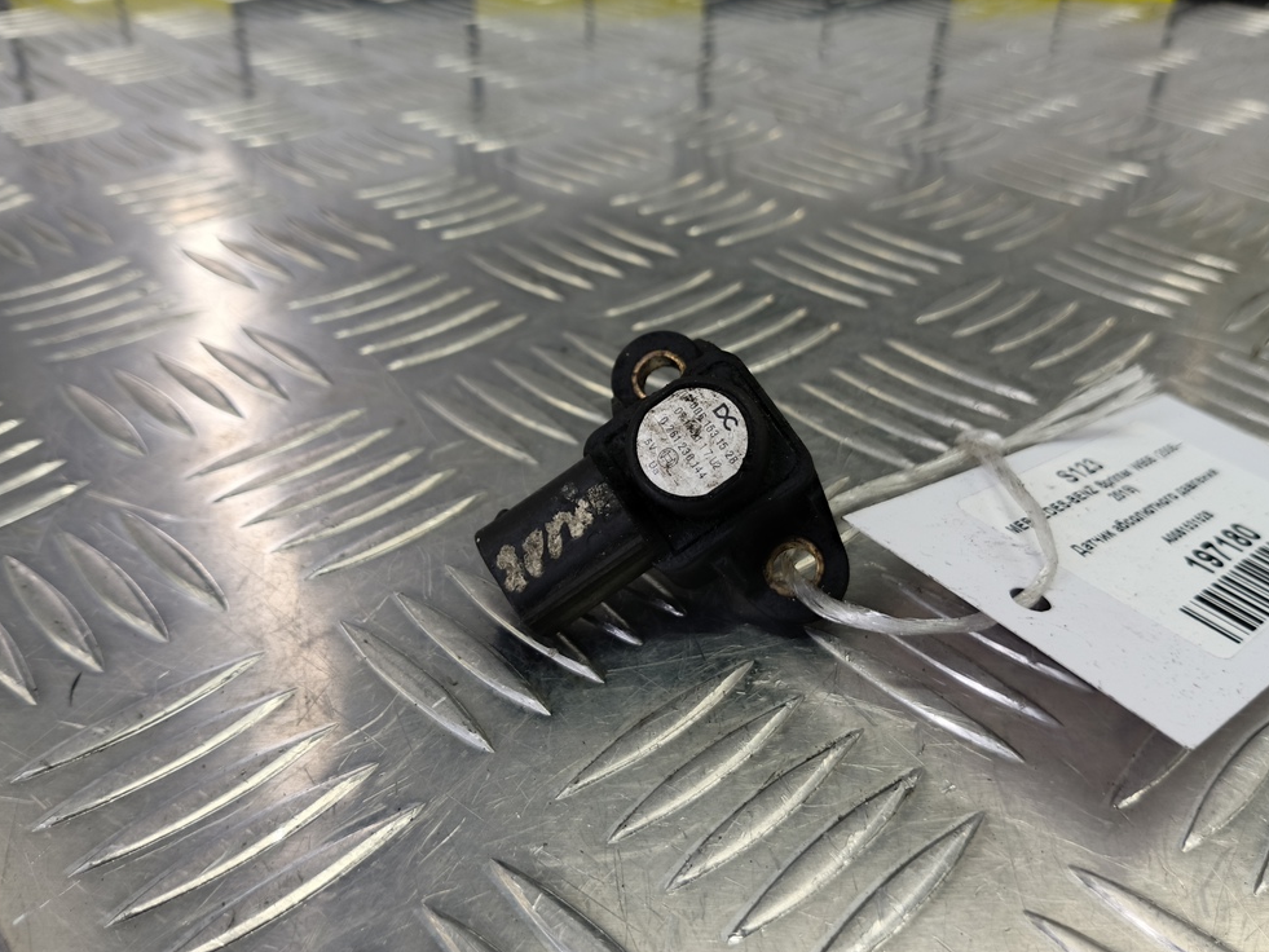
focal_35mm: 24
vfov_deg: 56.8
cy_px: 459
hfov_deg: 71.6
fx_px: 880
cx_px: 653
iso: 105
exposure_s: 1/33.3
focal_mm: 4.11
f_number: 1.6
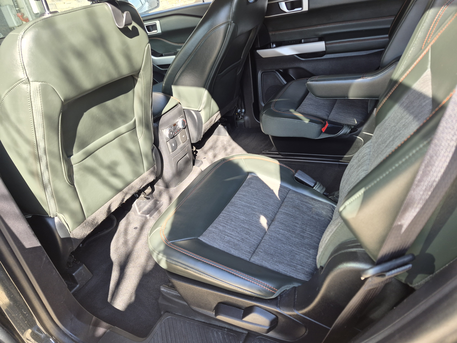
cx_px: 228
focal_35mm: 23
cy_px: 172
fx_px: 304
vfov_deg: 58.9
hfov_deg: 73.9
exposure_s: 1/180
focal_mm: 5.4
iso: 64
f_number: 1.8
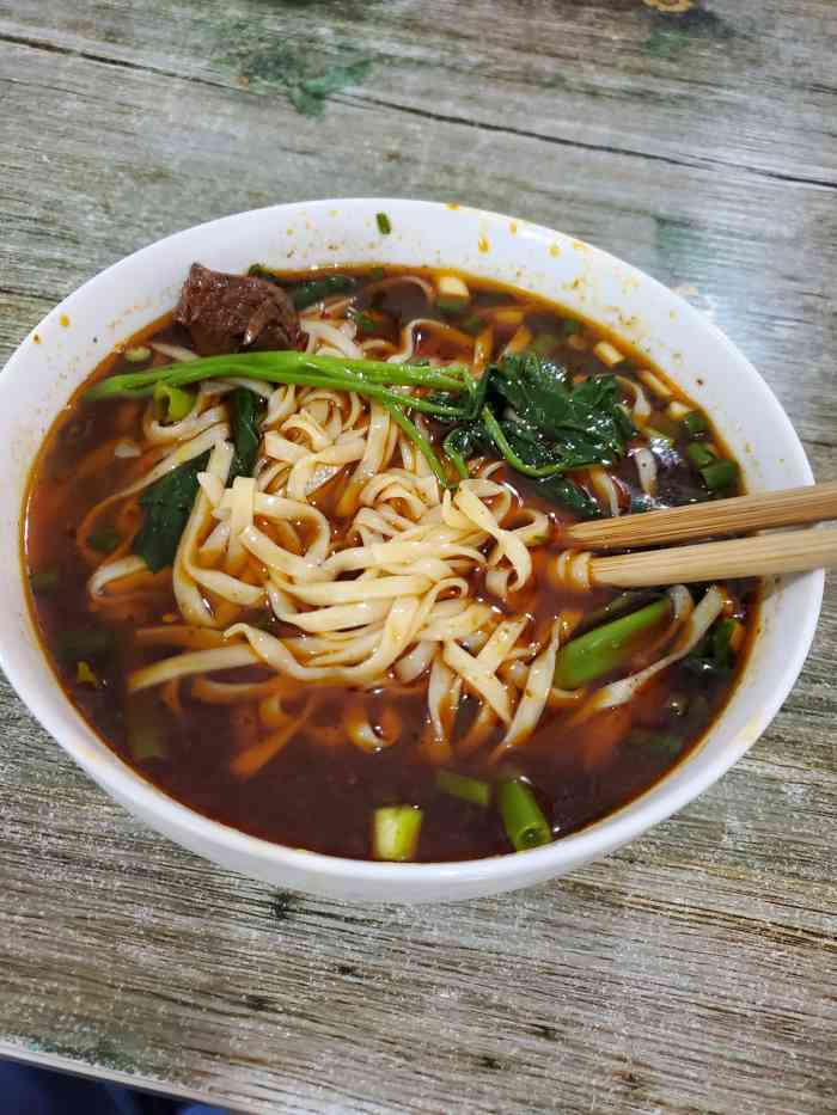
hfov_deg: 53.1
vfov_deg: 67.3
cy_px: 558
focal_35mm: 26
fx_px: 838
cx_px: 418
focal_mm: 4.3
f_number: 1.5
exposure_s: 1/50
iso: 400
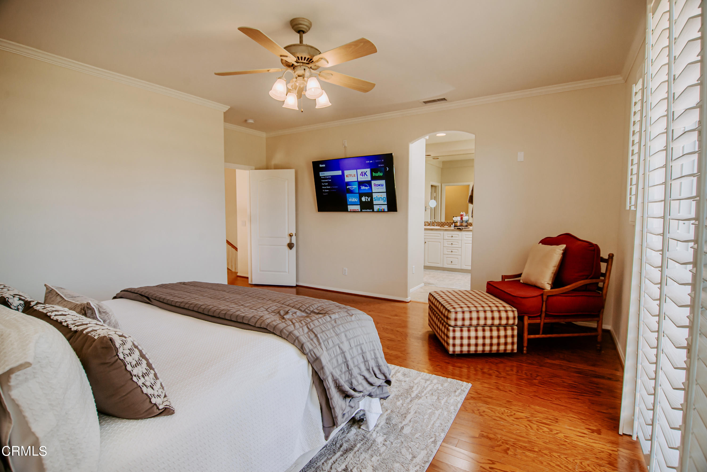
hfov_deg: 93.3
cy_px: 236
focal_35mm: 17
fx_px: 334
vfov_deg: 70.5
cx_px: 354
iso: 320
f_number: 6.3
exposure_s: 1/100
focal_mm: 17
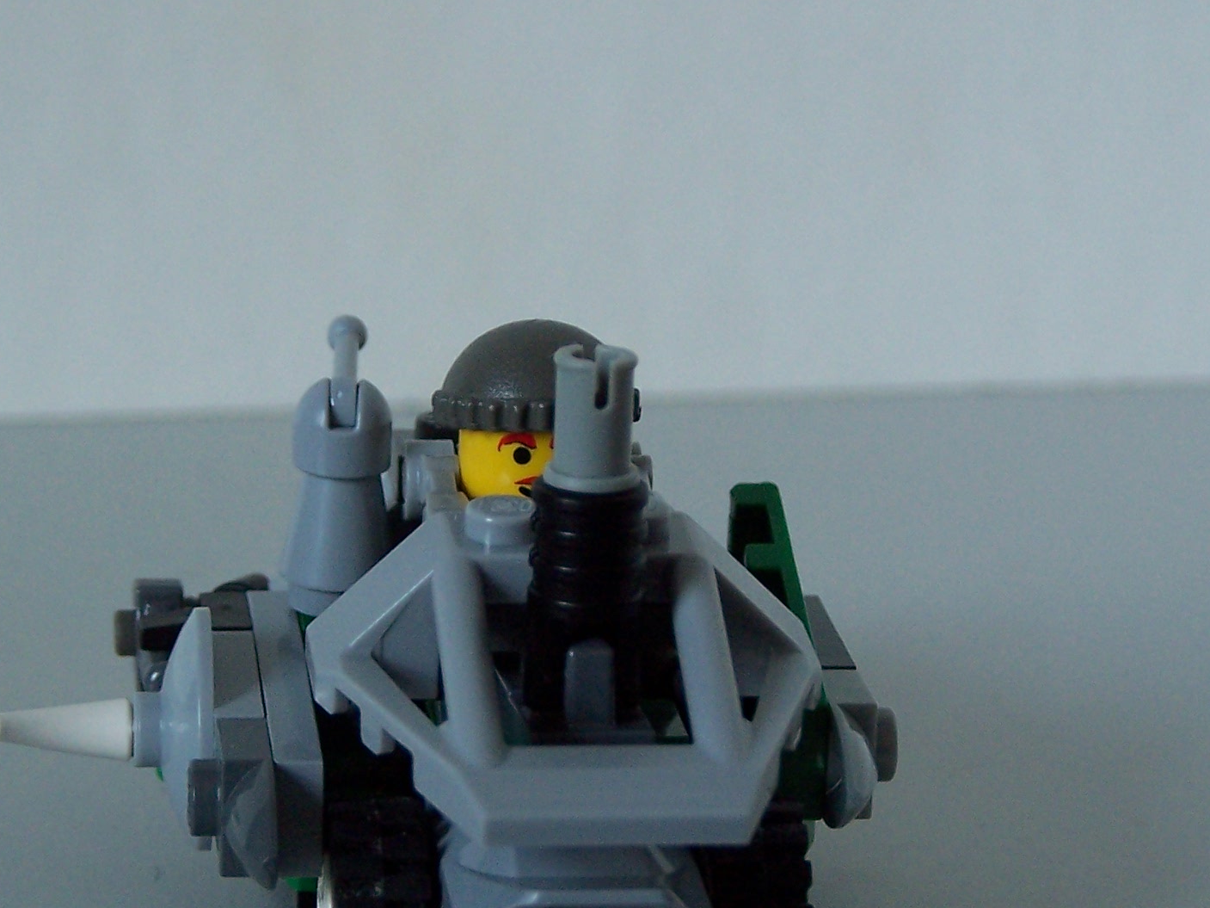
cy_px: 550
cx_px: 510
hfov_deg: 11.5
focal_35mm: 172
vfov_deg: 8.6
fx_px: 6012
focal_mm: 17.5
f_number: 3.2
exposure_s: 1/15
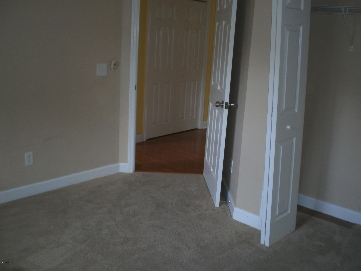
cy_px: 136
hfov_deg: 51.4
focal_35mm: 36
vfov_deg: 39.7
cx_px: 180
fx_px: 375
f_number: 3.1
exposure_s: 1/30
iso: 100
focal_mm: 6.3
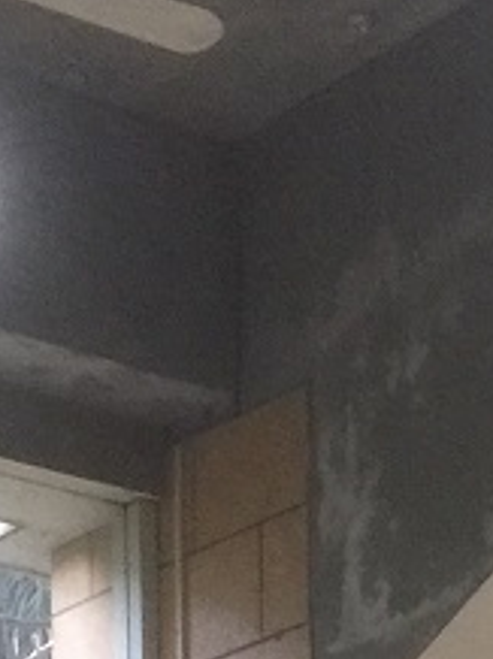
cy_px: 1578
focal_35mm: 174
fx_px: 3311
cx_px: 699
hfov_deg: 8.4
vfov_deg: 10.0
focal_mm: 4.15
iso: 100
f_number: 2.2
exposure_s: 1/10
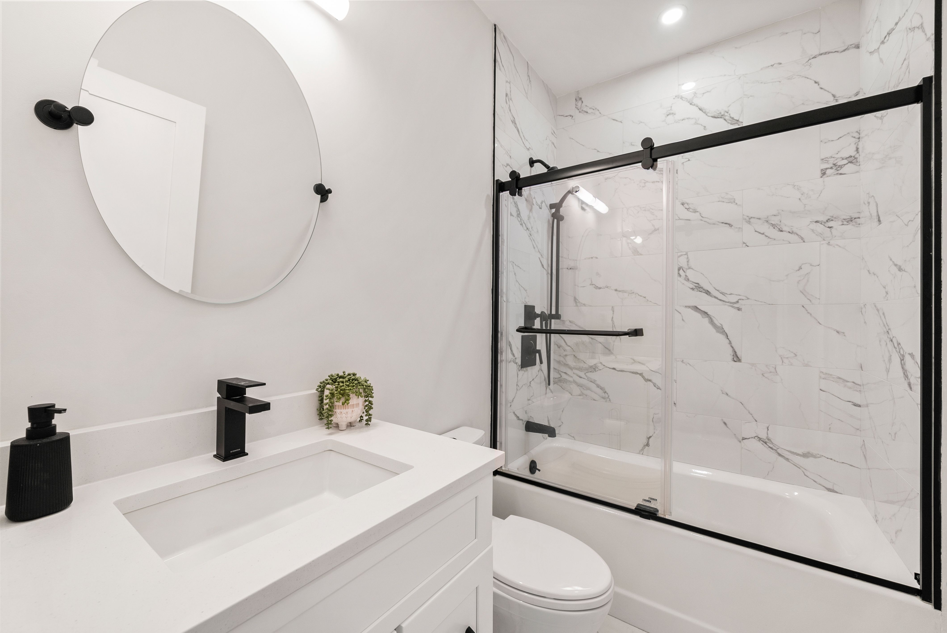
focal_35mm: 14
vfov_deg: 81.3
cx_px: 474
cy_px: 316
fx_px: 368
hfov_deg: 104.2
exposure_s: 1/13
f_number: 8
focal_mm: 14
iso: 800
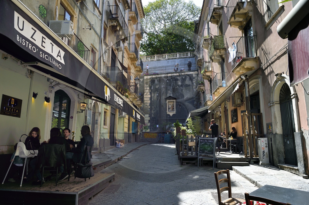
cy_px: 102
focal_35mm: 24
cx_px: 154
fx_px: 206
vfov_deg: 53.1
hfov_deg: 73.8
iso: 200
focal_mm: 24
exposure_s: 1/200
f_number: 7.1
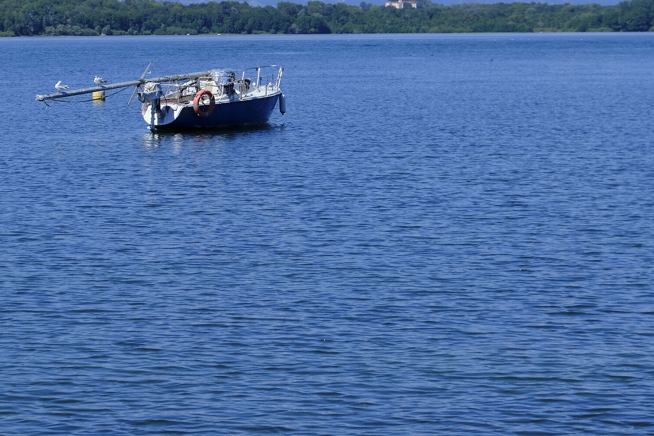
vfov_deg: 10.3
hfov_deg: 15.4
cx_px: 208
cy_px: 104
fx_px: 2415
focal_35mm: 133
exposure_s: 1/1600
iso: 320
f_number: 5.6
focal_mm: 55
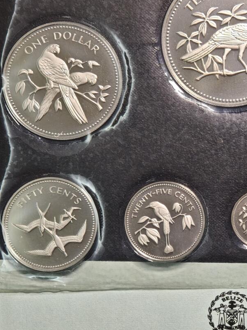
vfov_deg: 14.5
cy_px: 257
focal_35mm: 135
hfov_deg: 10.9
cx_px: 245
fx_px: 1284
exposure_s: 1/116
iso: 500
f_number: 2
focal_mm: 9
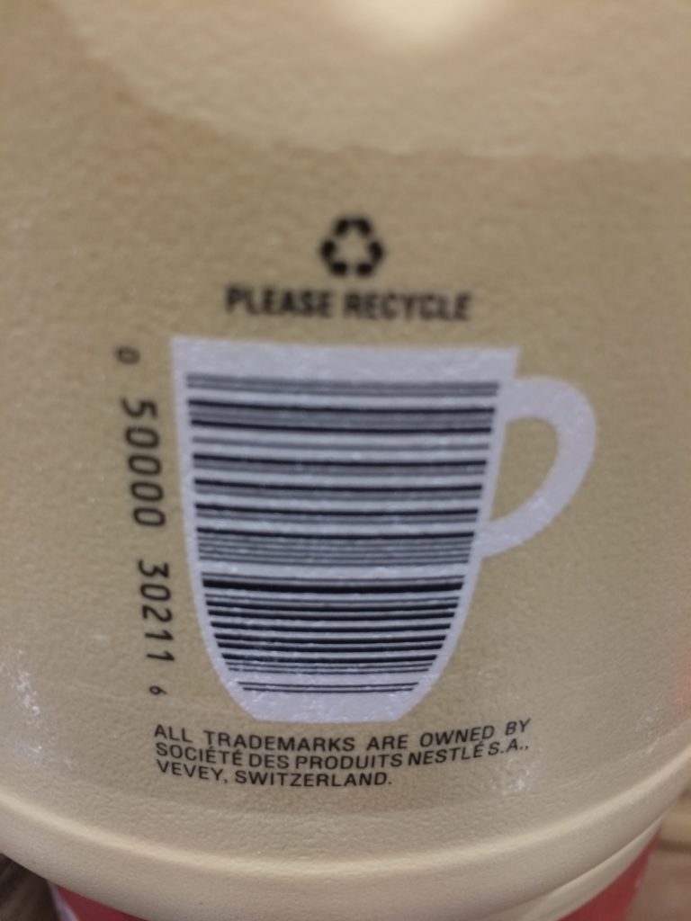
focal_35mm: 29
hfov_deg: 48.2
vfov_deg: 61.7
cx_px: 346
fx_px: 772
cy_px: 460
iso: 125
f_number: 2.2
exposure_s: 1/33
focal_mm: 4.15
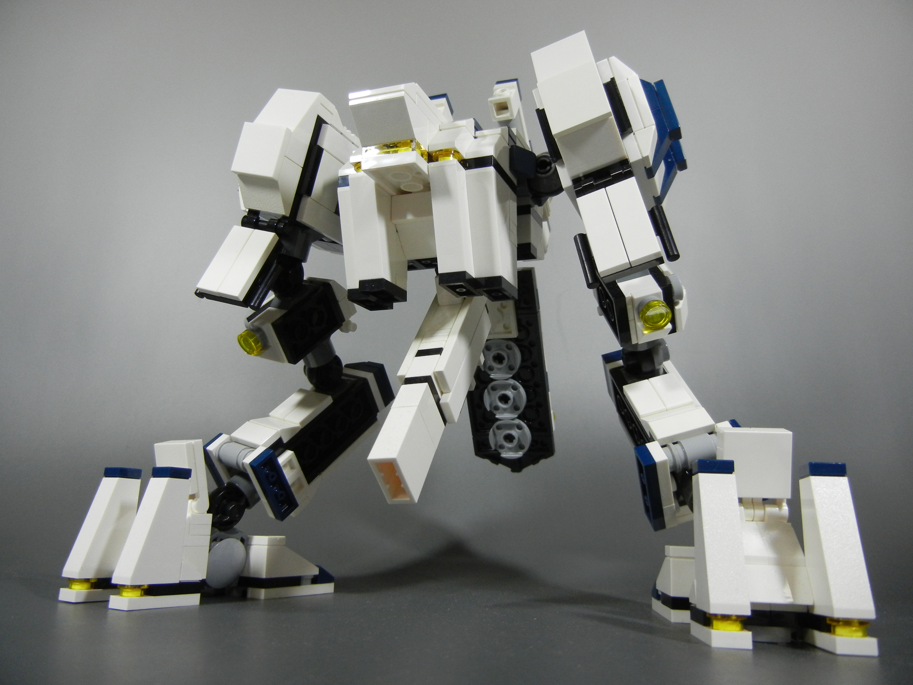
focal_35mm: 30
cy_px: 342
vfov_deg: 46.8
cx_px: 456
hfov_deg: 60.0
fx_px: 791
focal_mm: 5.4
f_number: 3.5
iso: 400
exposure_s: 1/76.7
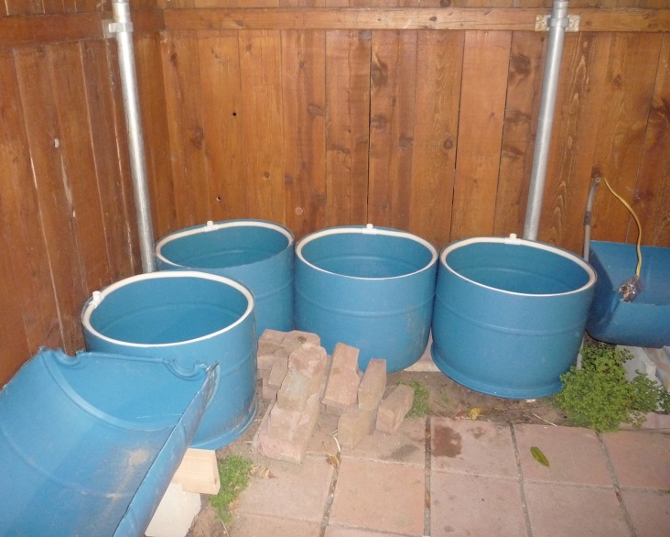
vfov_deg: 45.8
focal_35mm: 32
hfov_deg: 55.6
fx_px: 635
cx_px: 309
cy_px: 266
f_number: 3.3
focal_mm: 5.2
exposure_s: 1/8
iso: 640
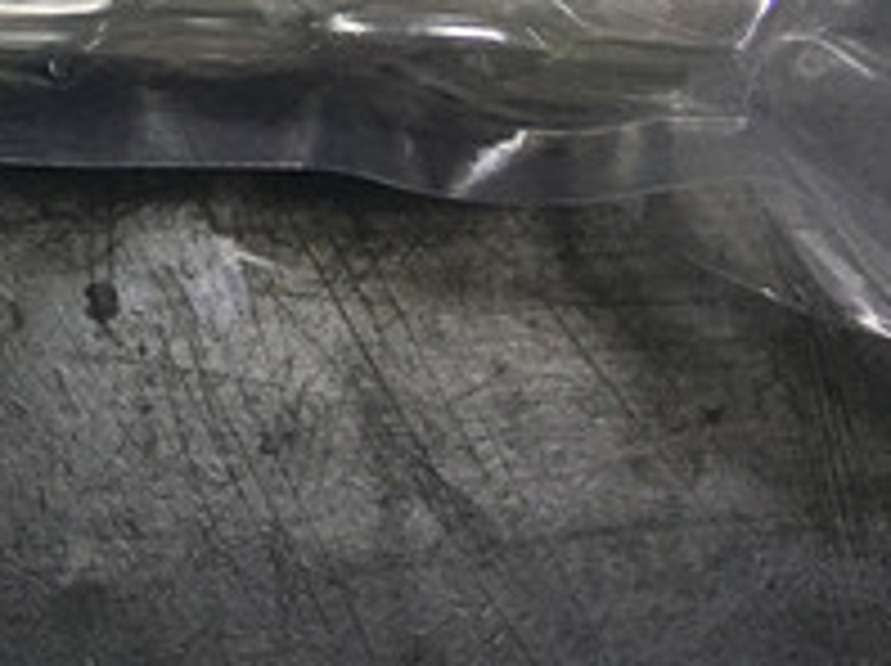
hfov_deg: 16.6
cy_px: -482
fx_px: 2828
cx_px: -360
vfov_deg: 12.4
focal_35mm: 110
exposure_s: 1/33
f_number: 2.2
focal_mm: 4.15
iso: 50
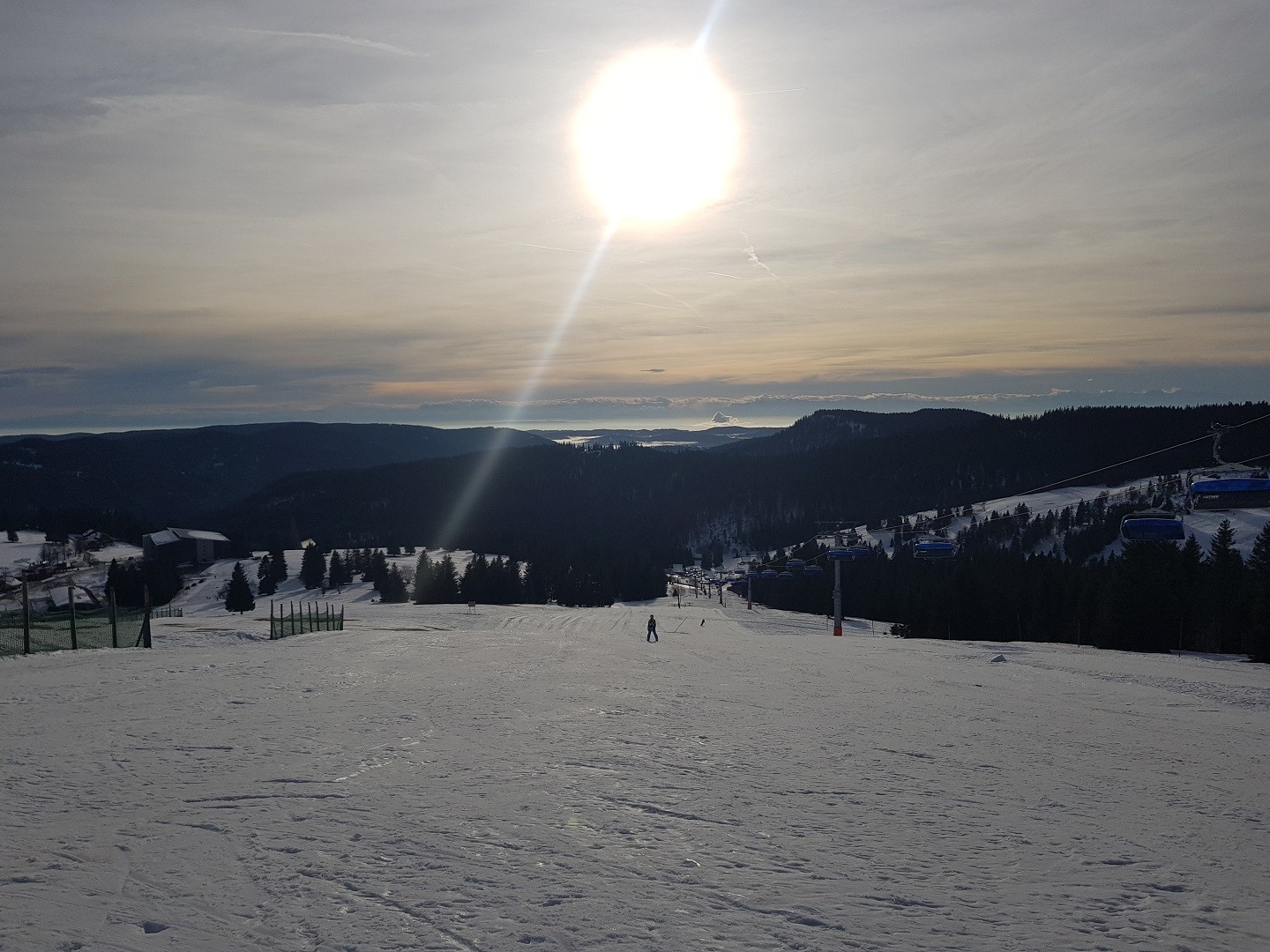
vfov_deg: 53.1
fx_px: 954
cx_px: 635
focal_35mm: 26
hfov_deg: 67.3
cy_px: 476
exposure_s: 1/14016
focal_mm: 4.2
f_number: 1.7
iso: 40
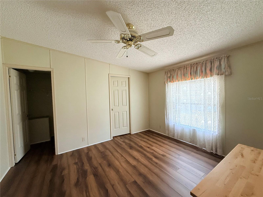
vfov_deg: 85.7
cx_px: 132
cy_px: 98
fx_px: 106
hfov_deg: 102.1
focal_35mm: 14
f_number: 2.2
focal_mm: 2.22
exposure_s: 1/96
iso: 320
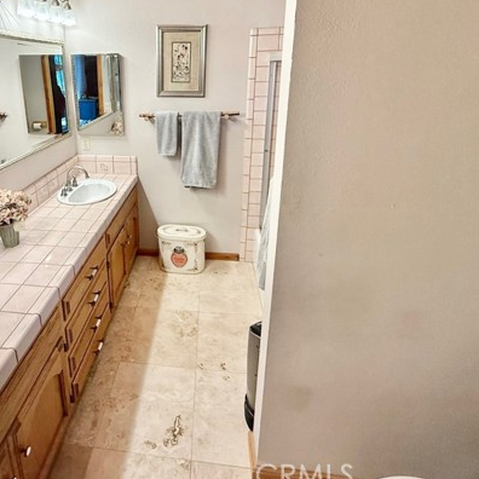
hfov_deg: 72.7
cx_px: 162
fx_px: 313
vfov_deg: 74.3
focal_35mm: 20
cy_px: 202
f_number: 2.2
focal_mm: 2.22
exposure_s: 1/120
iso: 250
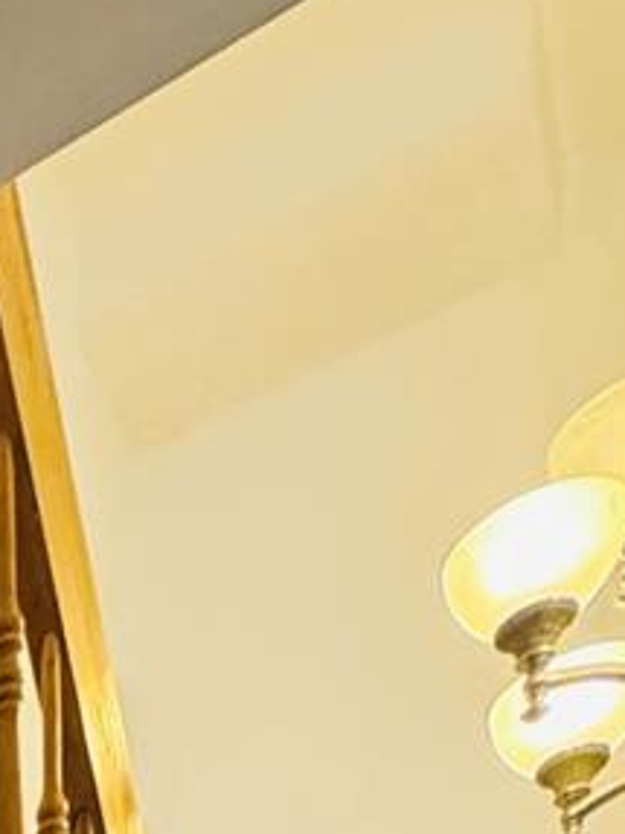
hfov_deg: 15.8
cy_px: 2118
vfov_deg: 14.1
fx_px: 1807
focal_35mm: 75
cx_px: -596
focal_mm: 2.22
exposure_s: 1/60
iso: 400
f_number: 2.2
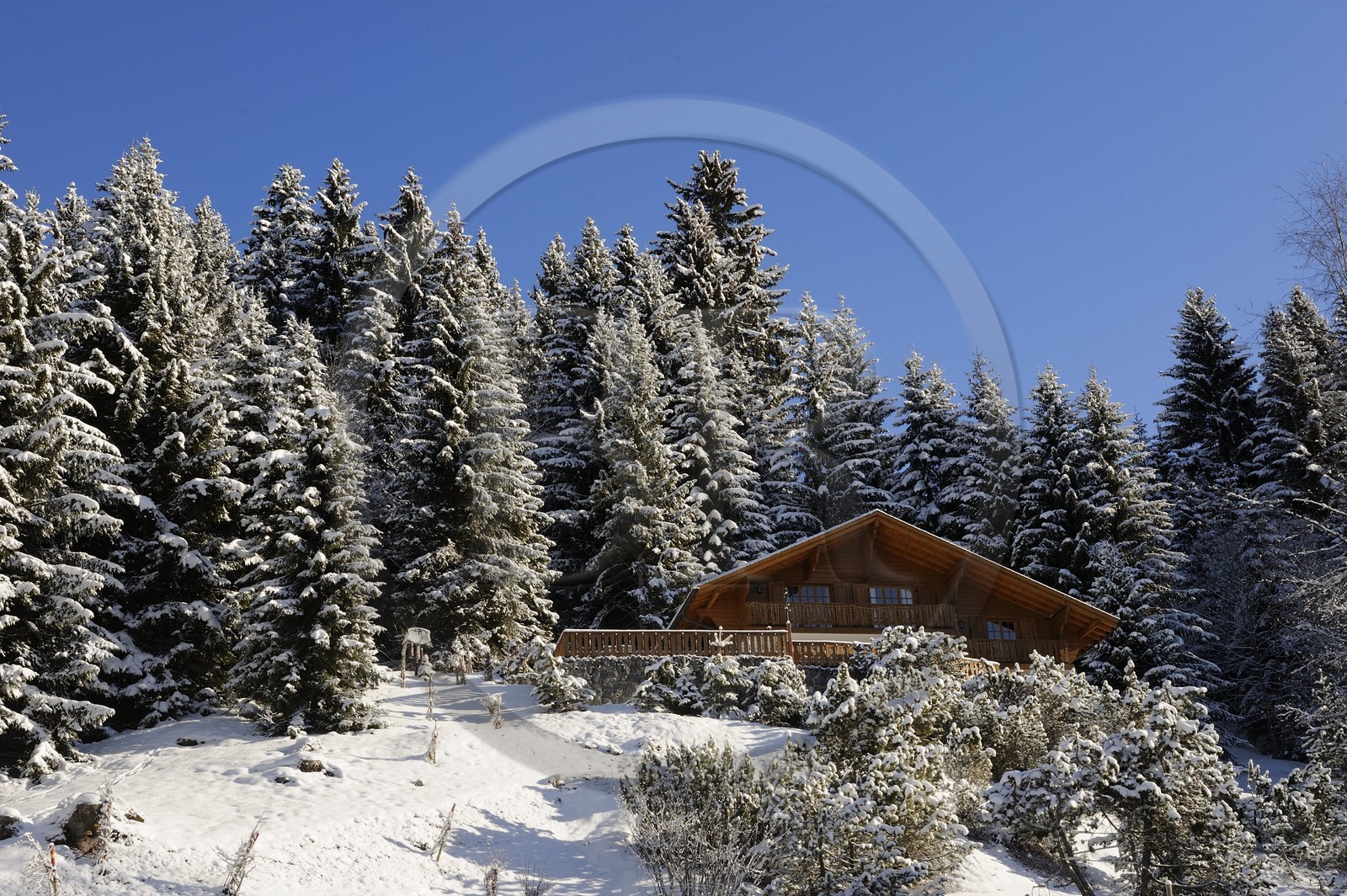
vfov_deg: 26.9
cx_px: 674
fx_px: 1869
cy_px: 448
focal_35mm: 50
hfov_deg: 39.6
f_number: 14
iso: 200
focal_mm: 50
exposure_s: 1/160
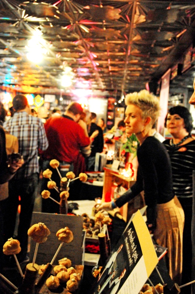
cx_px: 98
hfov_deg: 36.8
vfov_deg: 53.2
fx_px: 293
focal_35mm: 36
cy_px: 147
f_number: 4.5
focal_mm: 24
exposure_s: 1/30
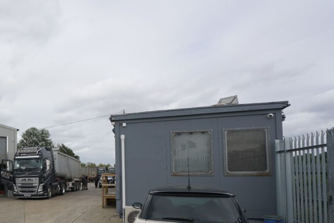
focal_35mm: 29
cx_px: 45
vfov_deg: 43.8
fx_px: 269
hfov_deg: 56.6
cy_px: 163
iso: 100
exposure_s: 1/640
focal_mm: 16
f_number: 5.6
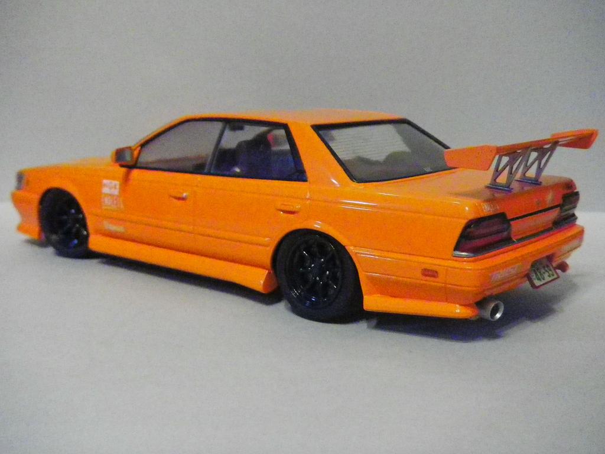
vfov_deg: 32.9
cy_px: 227
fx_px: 769
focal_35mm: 44
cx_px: 302
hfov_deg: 42.9
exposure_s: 1/25
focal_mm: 7.9
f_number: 3.9
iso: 800
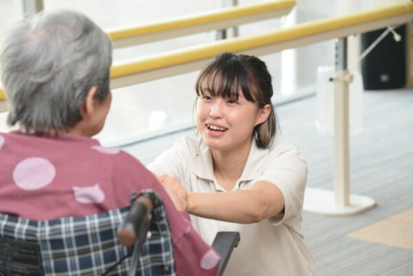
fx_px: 1377
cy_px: 138
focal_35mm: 120
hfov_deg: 17.1
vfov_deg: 11.4
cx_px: 206
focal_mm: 120
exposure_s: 1/125
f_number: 5
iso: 1250
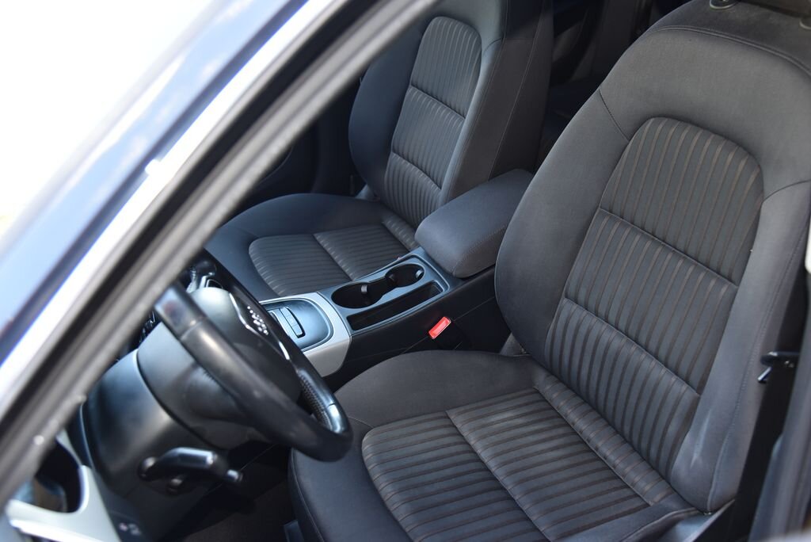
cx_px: 406
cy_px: 271
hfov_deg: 54.4
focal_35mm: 35
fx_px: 789
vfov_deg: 37.9
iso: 500
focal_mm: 35
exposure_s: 1/60
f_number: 4.5
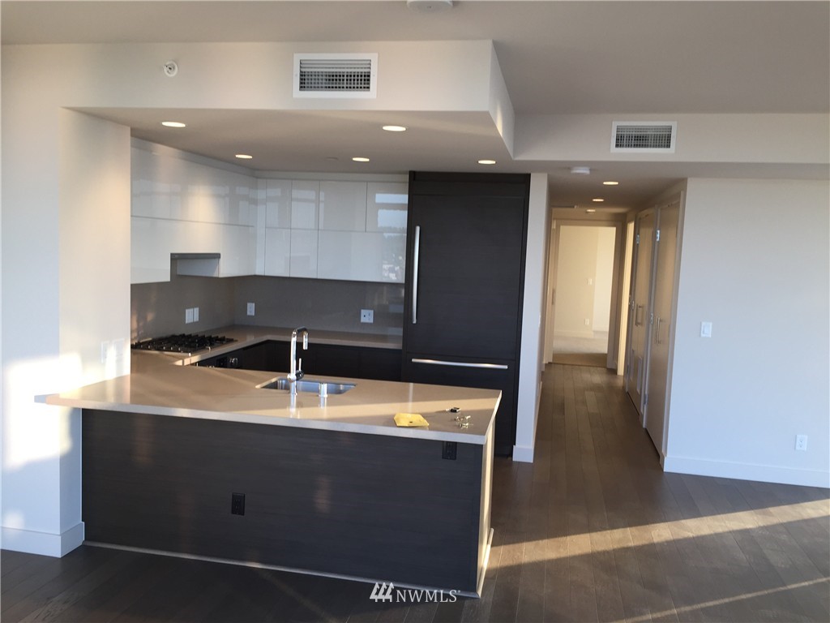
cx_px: 415
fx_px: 695
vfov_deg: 48.2
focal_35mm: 29
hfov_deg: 61.7
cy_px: 312
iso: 40
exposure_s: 1/60
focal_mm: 4.15
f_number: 2.2
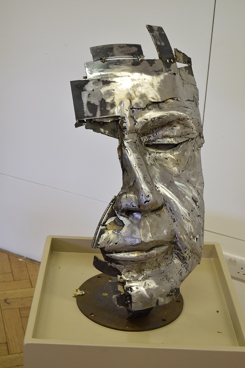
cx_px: 122
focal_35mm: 60
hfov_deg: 22.6
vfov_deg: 33.4
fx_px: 612
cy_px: 184
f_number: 5
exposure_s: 1/50
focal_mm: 40
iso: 800
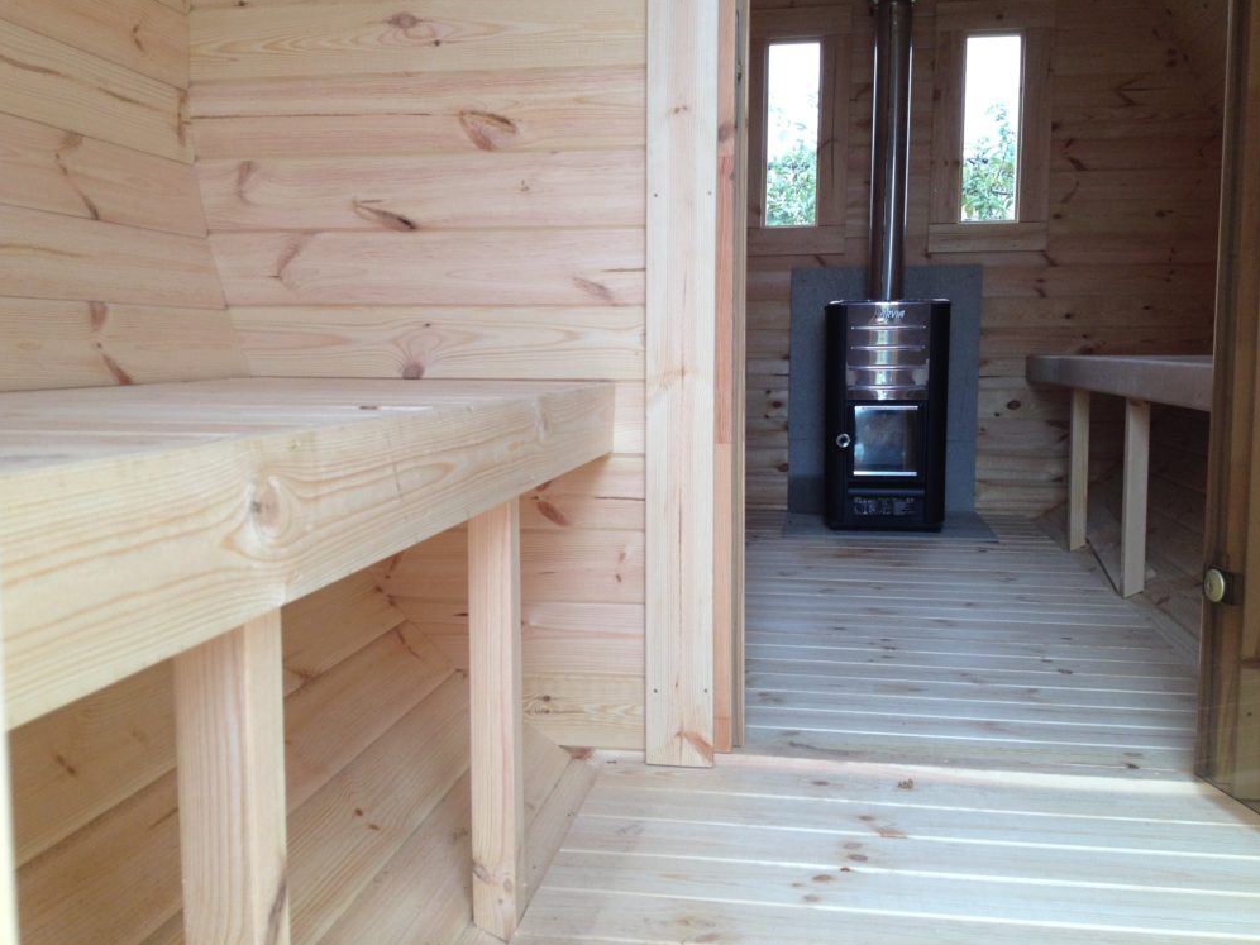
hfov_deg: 51.4
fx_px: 1310
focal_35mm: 36
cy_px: 462
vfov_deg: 39.7
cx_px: 625
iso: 80
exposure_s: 1/120
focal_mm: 4.28
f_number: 2.4
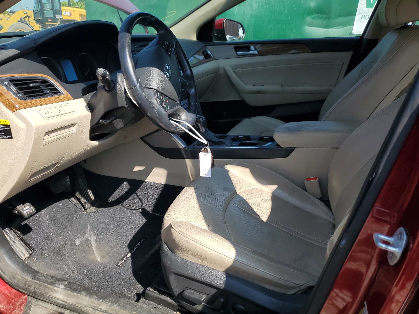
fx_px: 315
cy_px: 157
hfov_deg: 67.3
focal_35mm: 26
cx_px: 210
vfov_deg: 53.1
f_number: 1.5
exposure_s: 1/1250
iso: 50
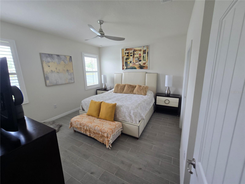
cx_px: 122
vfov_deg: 89.9
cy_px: 92
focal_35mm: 13
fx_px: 92
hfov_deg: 106.2
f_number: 2.2
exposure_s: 1/60
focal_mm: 2.2
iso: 64
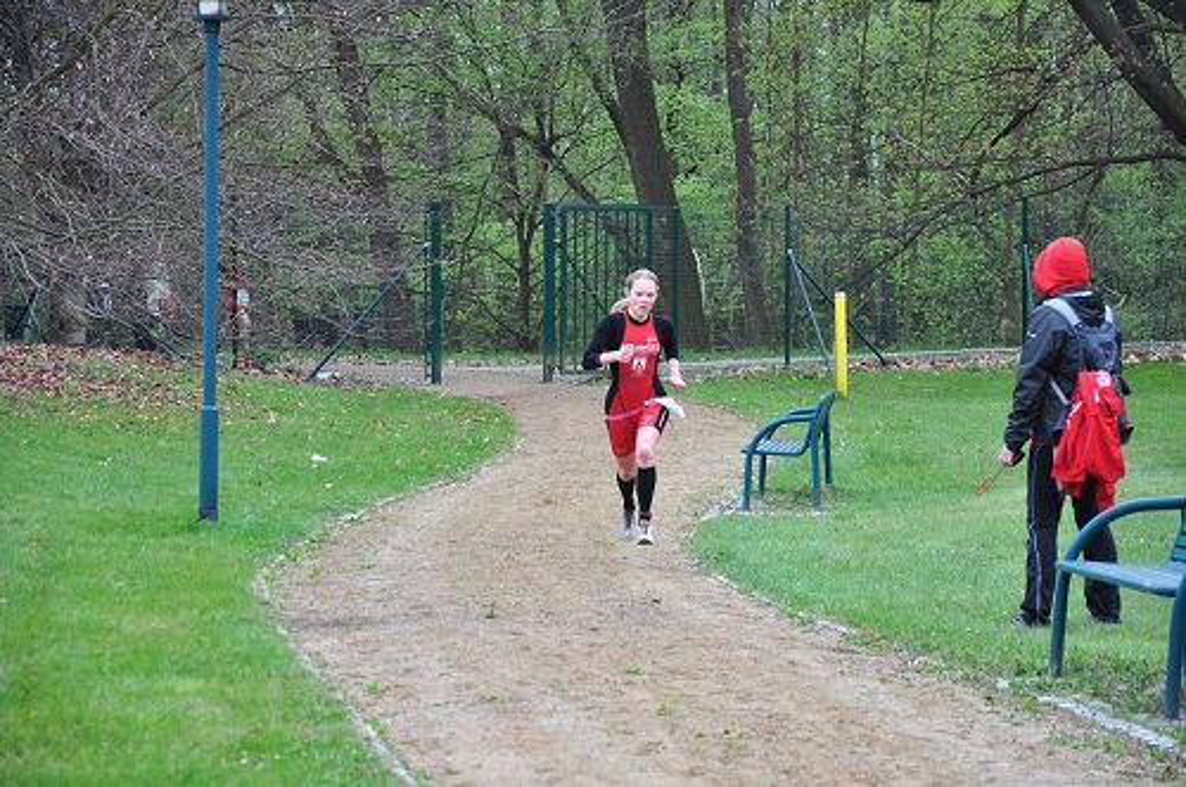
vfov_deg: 9.3
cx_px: 593
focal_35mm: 147
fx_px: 4837
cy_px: 394
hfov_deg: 14.0
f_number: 5.6
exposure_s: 1/125
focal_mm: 98
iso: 250
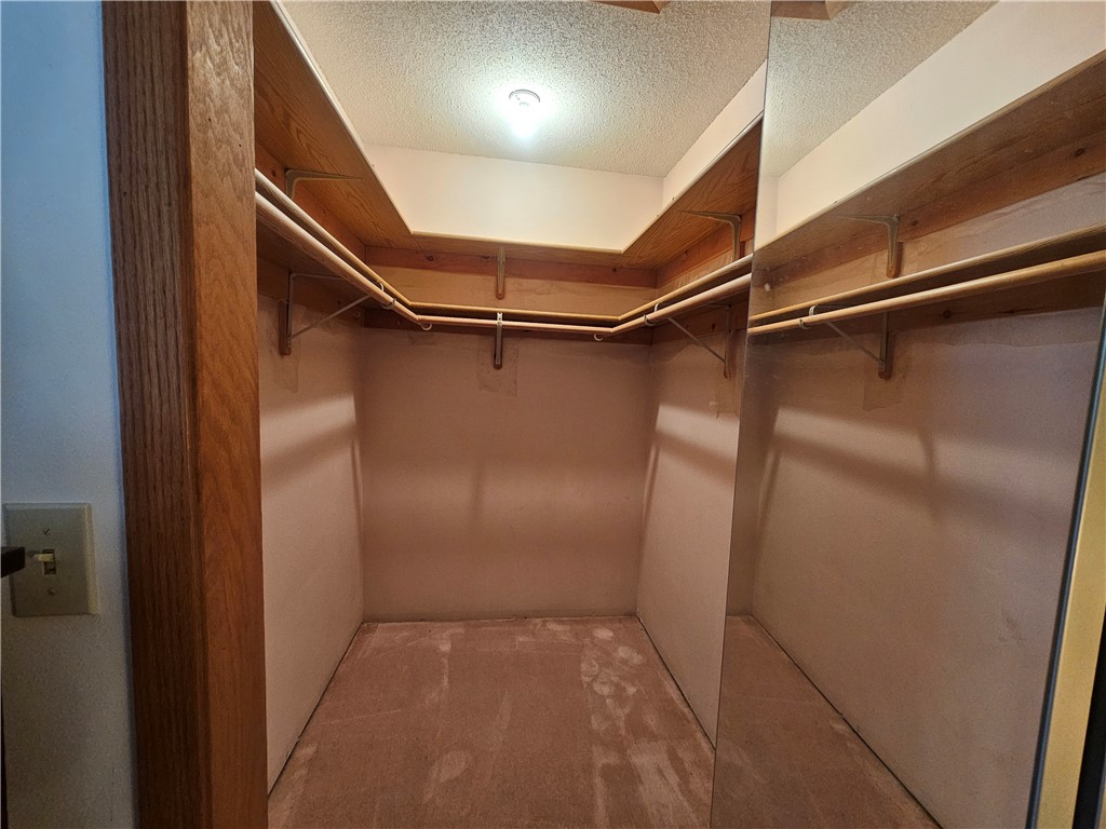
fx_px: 415
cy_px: 414
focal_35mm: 13
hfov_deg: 106.2
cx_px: 553
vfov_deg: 89.9
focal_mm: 2.2
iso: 320
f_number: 2.2
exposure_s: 1/30
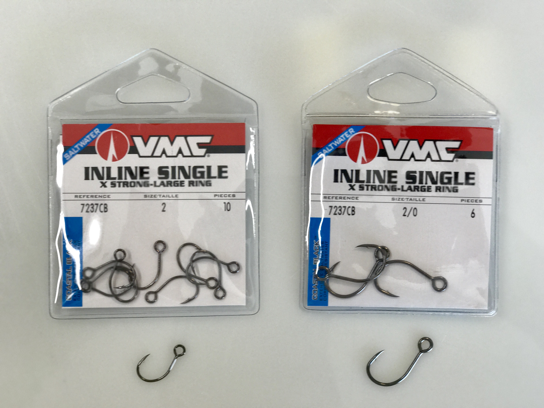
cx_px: 272
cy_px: 204
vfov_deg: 25.7
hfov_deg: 33.8
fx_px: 896
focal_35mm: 57
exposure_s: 1/60
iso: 64
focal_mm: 6.6
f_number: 2.8
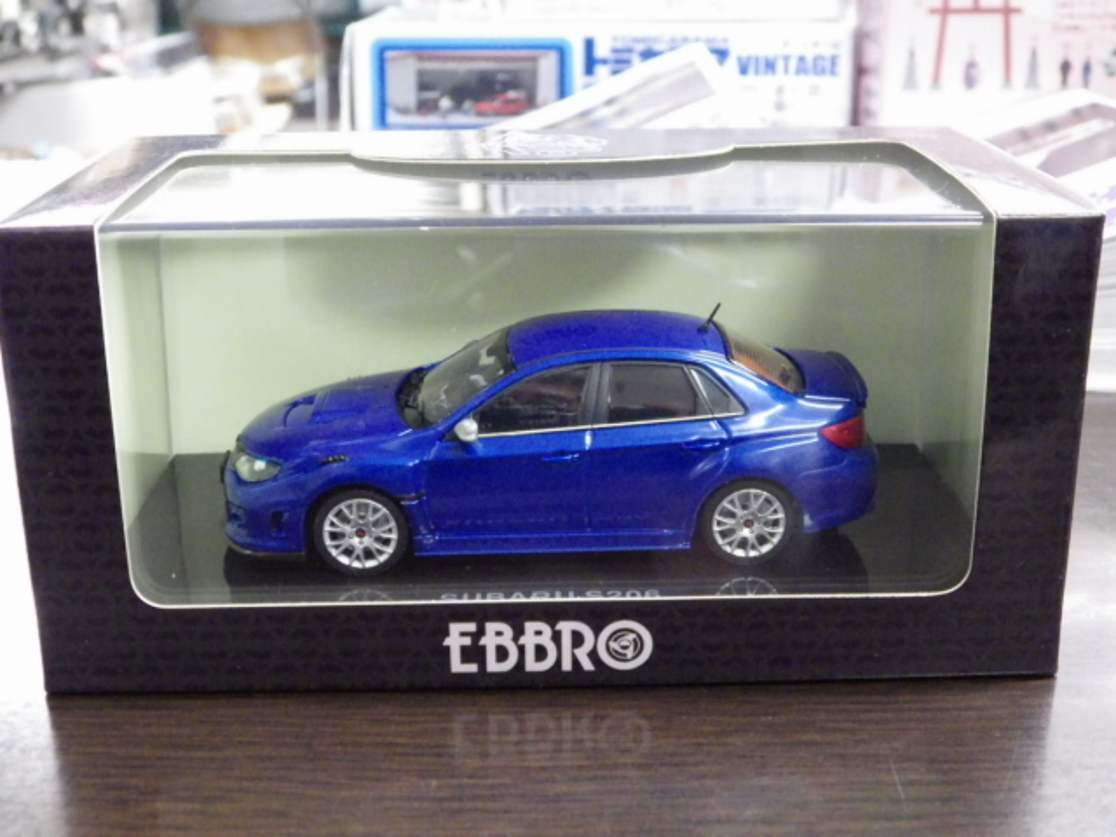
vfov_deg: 29.1
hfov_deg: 38.2
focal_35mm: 50
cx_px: 558
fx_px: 1612
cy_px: 418
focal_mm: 9
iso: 1250
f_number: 3.8
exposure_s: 1/25
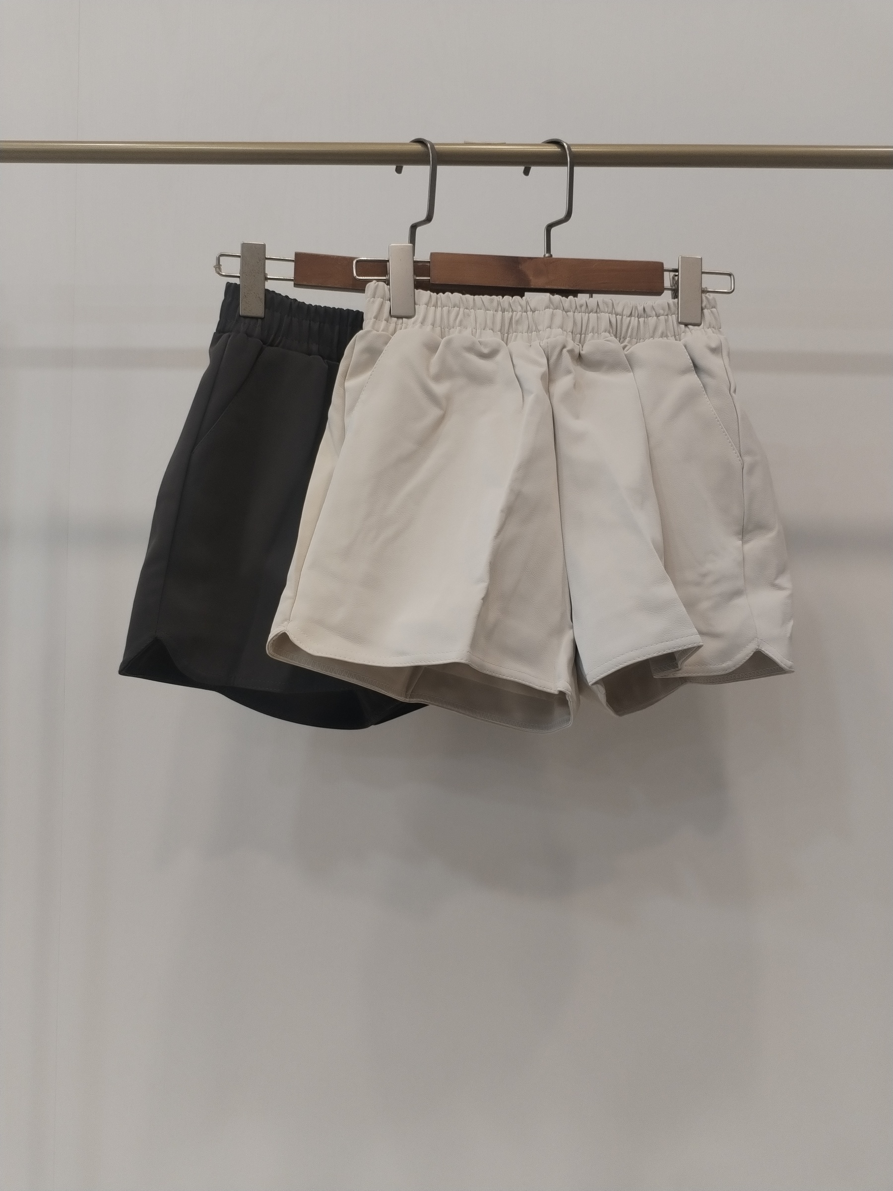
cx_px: 446
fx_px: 997
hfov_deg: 48.2
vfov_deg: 61.7
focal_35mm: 29
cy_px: 596
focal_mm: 4.75
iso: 232
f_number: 1.8
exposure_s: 1/60
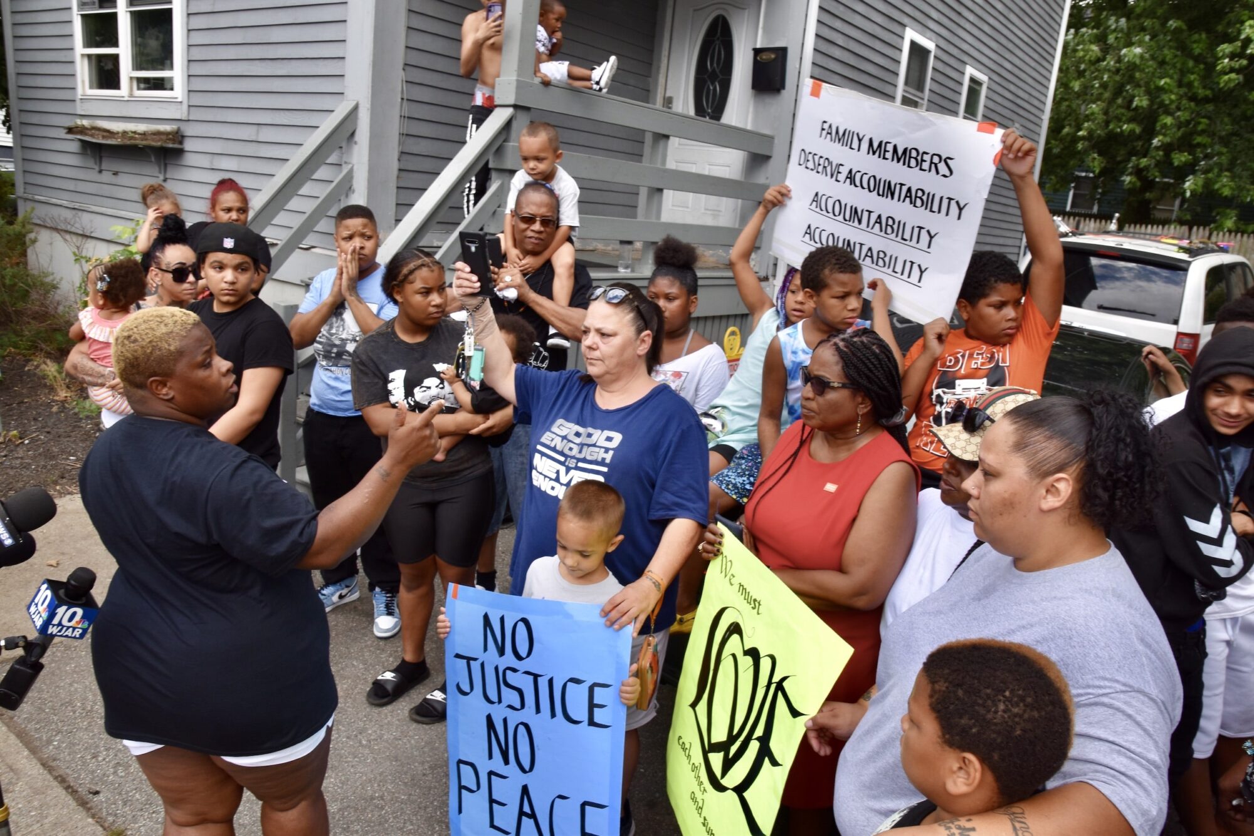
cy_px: 418
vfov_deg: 50.4
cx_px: 627
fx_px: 888
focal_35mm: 26
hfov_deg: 70.4
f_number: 8
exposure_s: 1/250
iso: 280
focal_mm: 17
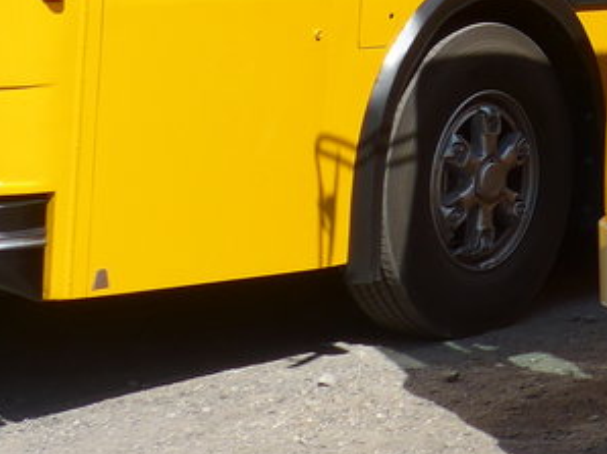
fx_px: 2541
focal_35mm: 145
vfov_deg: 9.9
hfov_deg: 12.4
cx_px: 1118
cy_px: -200
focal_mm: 7.5
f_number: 2.8
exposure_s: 1/1600
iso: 80
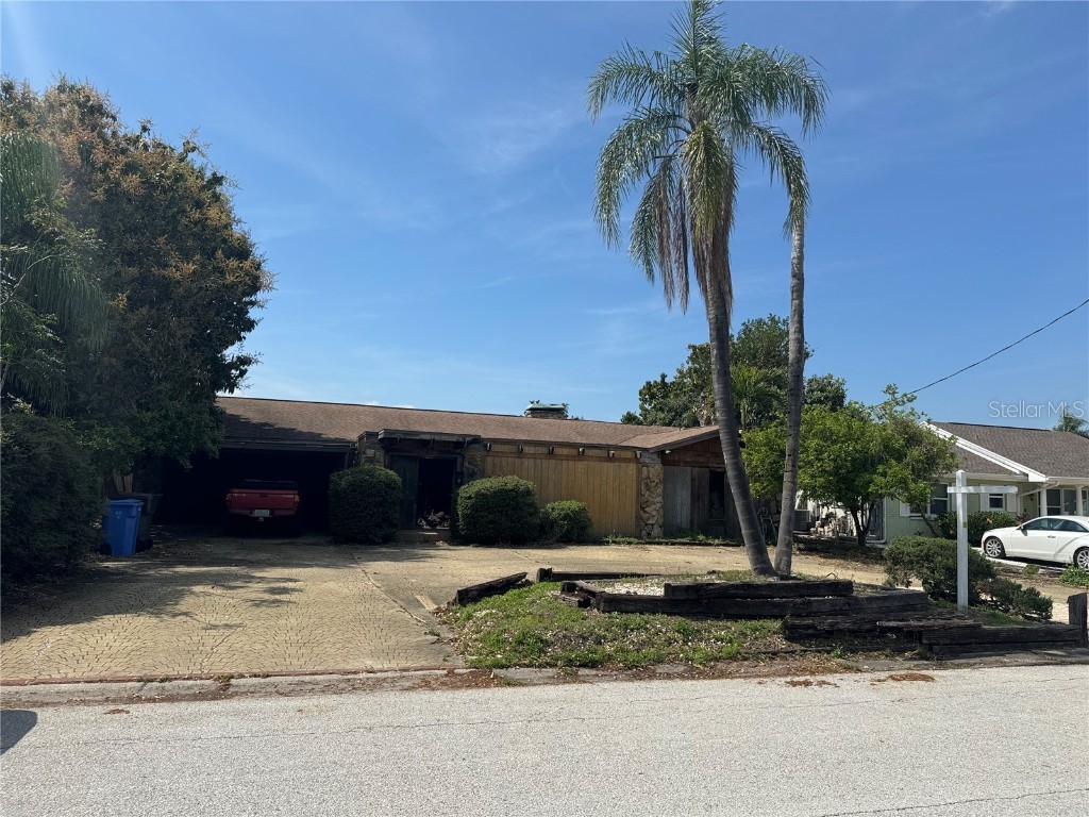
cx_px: 544
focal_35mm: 24
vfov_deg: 56.8
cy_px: 408
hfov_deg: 71.6
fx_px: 755
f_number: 1.78
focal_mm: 6.86
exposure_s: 1/7092
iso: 80
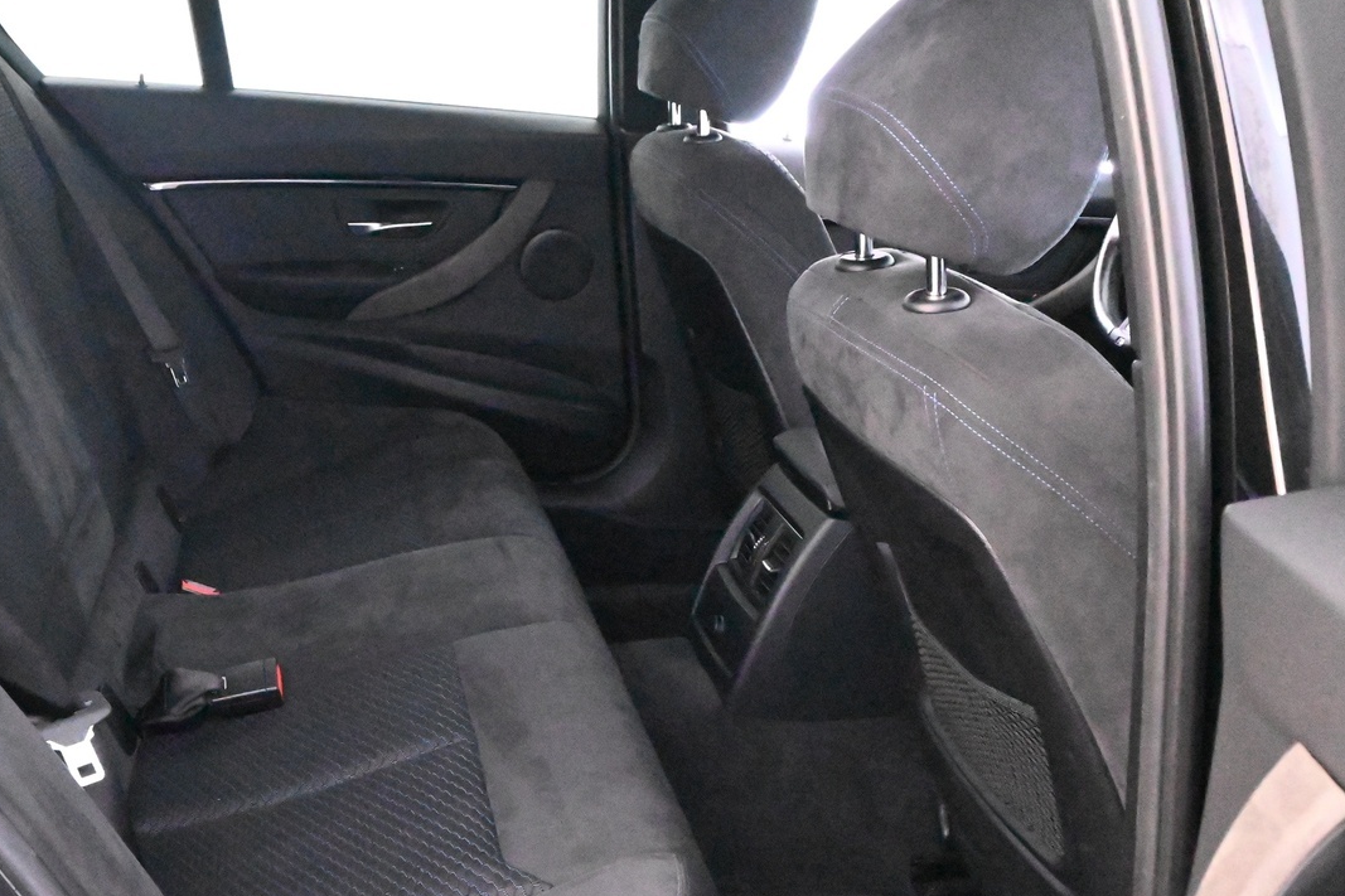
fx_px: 1531
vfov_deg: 32.6
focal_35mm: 41
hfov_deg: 46.7
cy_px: 522
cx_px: 453
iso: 32000
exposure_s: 1/30
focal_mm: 18
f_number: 6.3
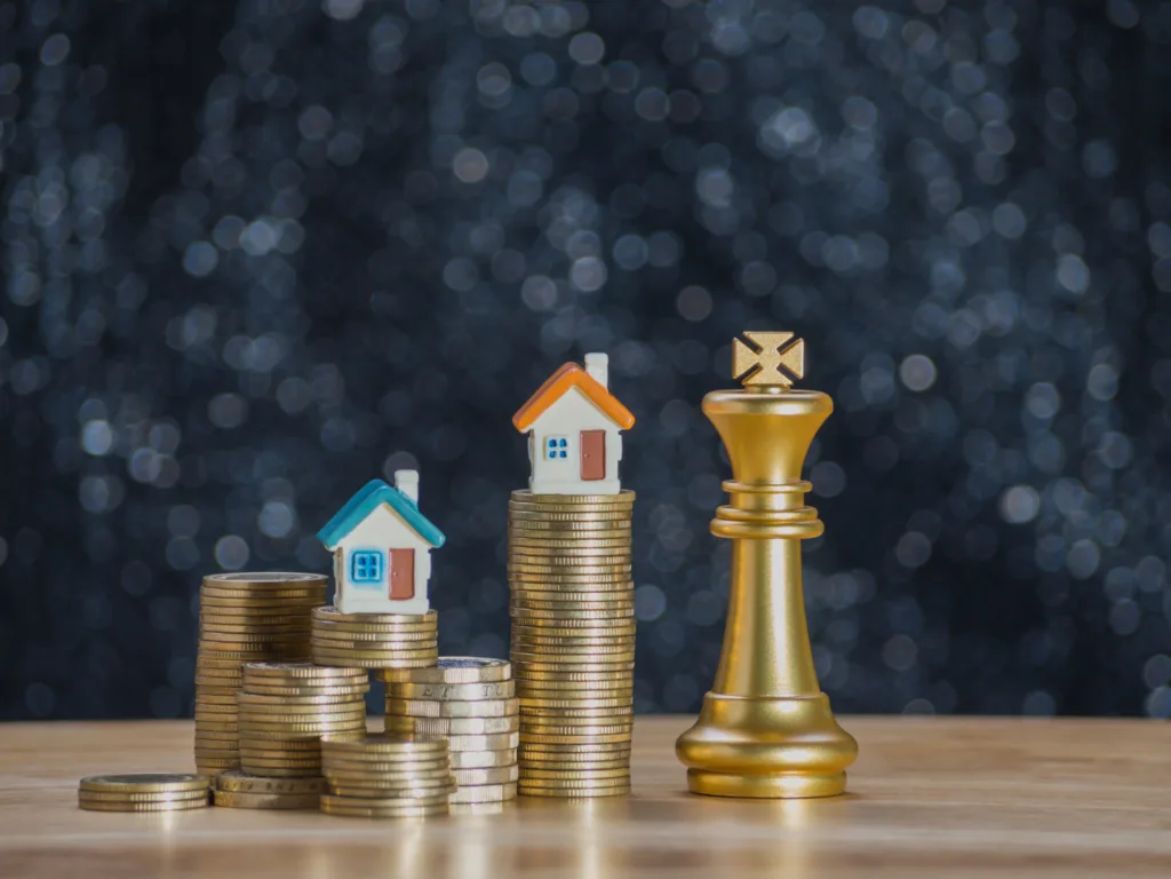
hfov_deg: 6.6
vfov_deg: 5.0
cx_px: 586
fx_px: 10148
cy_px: 440
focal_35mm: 300
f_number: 5.6
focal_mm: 150
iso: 100
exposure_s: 1/60
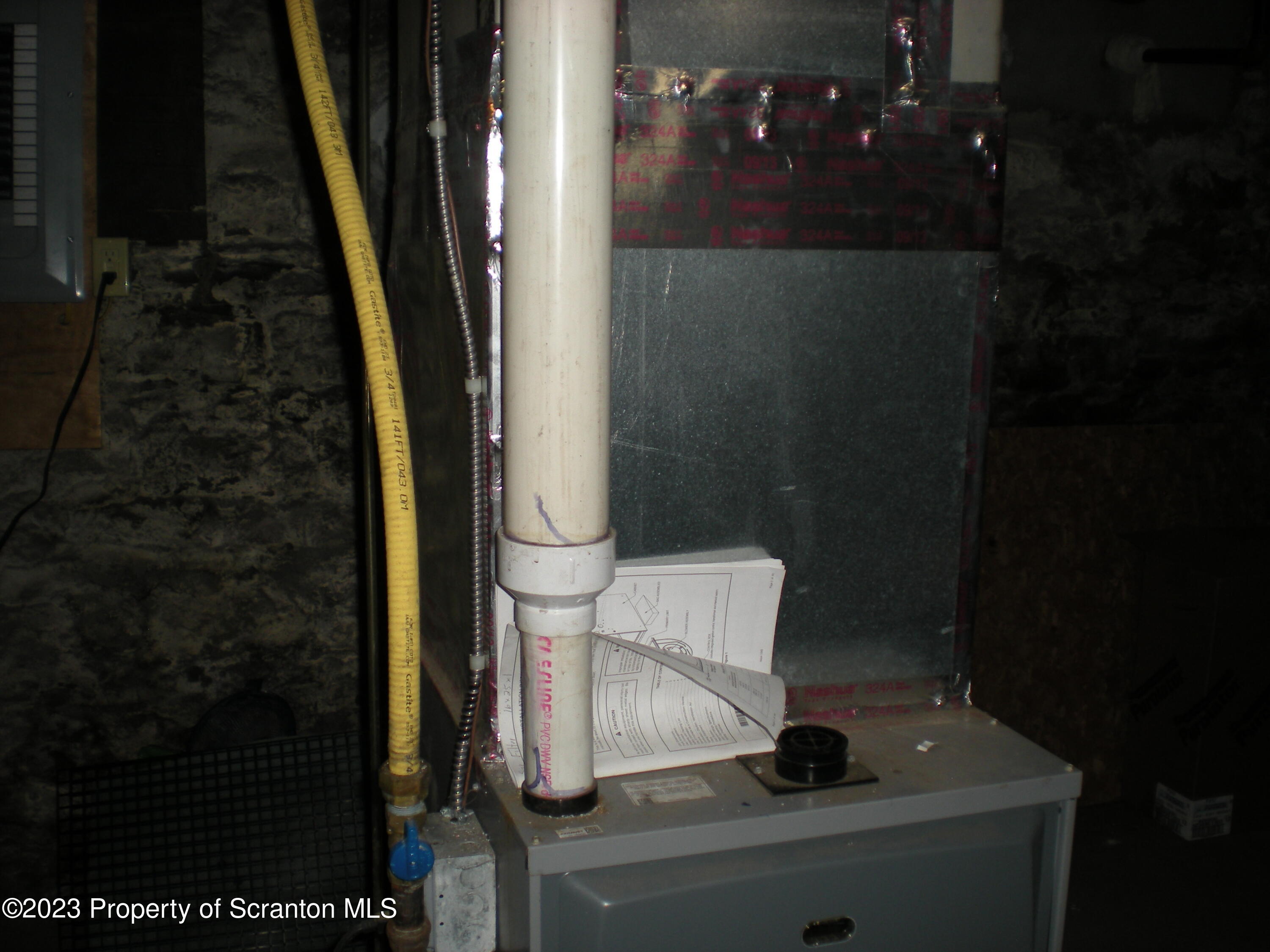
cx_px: 635
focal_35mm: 38
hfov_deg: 49.0
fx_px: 1394
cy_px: 476
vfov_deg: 37.7
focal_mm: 6.3
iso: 64
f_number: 3.1
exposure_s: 1/60
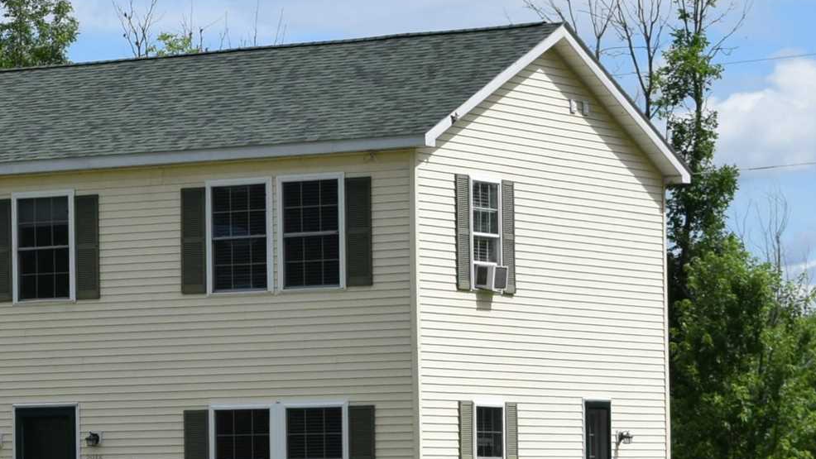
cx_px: -292
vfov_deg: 6.5
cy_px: 523
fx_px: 4025
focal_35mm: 186
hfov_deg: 11.2
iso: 200
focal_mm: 38
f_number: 10
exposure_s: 1/400
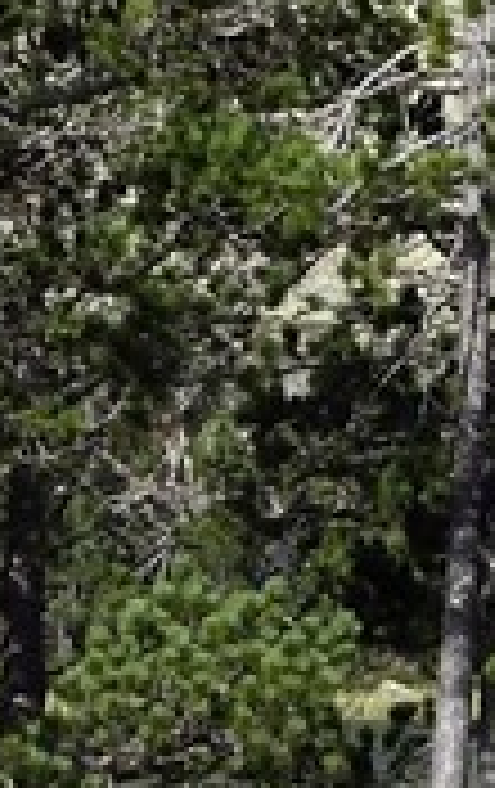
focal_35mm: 372
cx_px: 2570
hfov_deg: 3.3
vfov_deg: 5.6
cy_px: 142
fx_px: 7997
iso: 200
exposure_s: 1/400
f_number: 9
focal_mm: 40
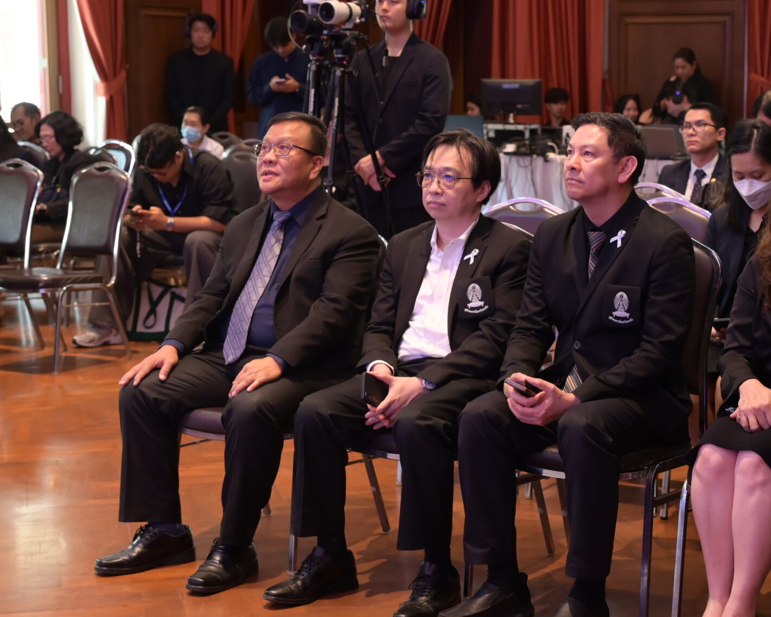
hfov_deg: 26.4
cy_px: 305
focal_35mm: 71
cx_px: 573
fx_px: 1620
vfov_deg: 21.6
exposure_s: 1/60
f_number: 4
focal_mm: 42
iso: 1250
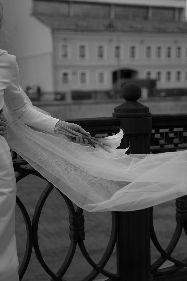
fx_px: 405
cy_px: 140
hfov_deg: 26.0
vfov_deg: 38.2
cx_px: 94
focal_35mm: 52
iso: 125
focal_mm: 52
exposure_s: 1/640
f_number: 2.8
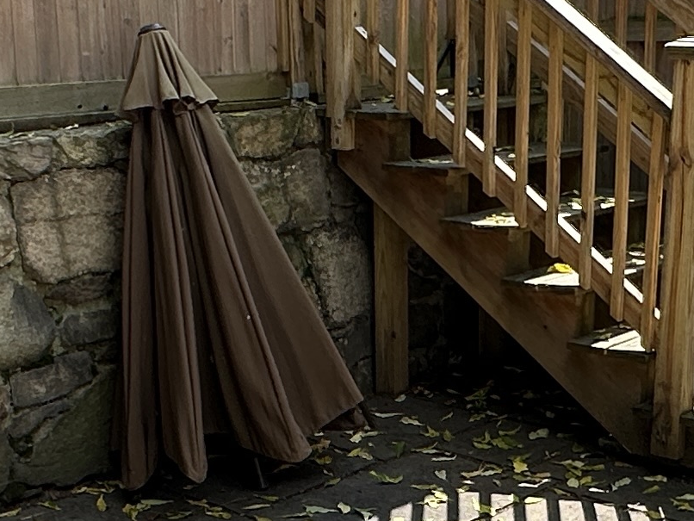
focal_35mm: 70
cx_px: 313
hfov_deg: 27.8
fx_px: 1404
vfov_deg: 20.7
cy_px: 427
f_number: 2.2
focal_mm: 2.22
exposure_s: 1/769
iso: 40
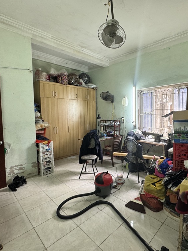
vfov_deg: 84.7
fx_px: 138
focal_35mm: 19
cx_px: 115
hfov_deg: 67.9
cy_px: 124
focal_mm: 2.22
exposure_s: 1/50
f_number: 2.2
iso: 200
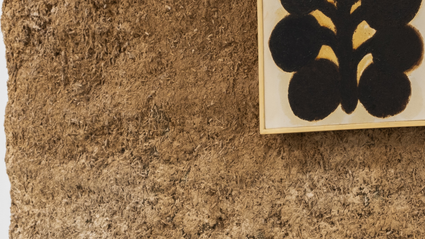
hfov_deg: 9.4
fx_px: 2592
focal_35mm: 230
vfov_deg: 5.3
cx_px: 342
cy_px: 277
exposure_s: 1/2
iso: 125
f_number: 11
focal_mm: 50
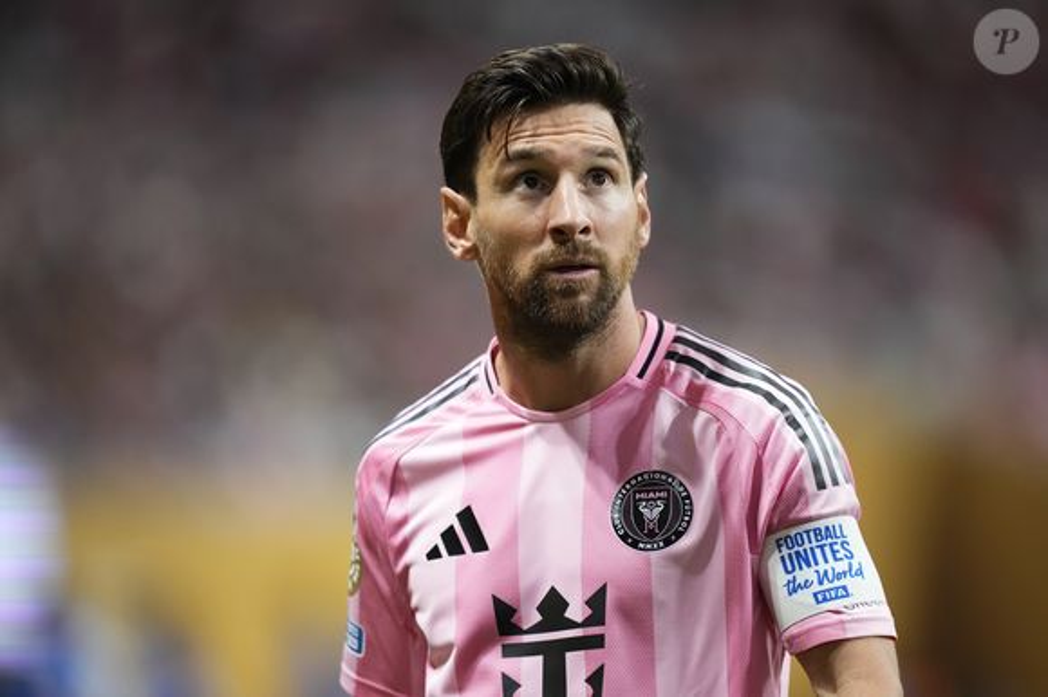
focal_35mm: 400
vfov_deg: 3.4
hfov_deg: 5.2
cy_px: 348
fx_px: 11637
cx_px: 524
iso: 3200
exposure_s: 1/1600
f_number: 2.8
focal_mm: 400
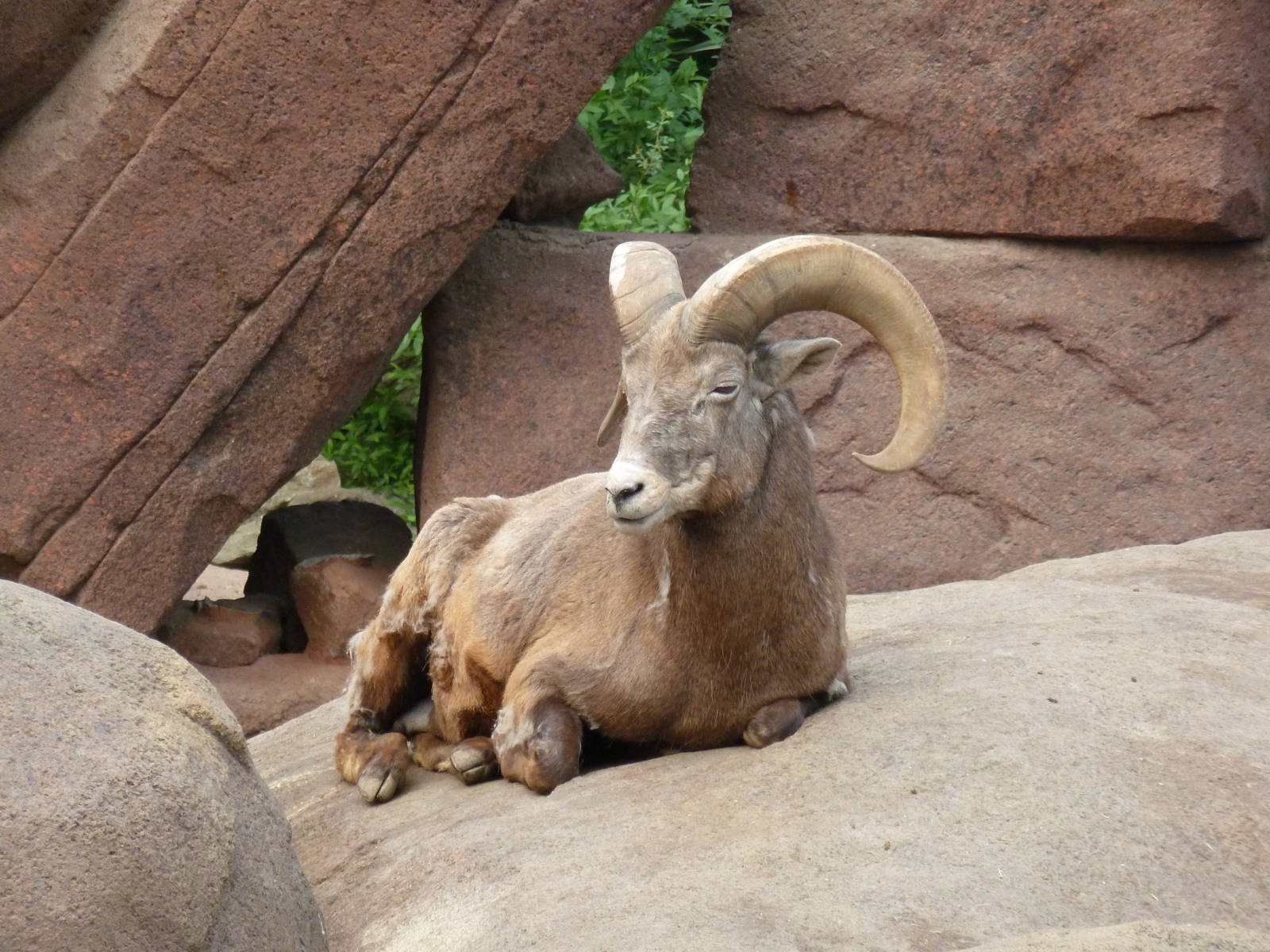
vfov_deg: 5.0
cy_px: 476
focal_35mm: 300
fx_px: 11006
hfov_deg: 6.6
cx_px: 635
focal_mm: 49.2
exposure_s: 1/125
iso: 320
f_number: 4.9
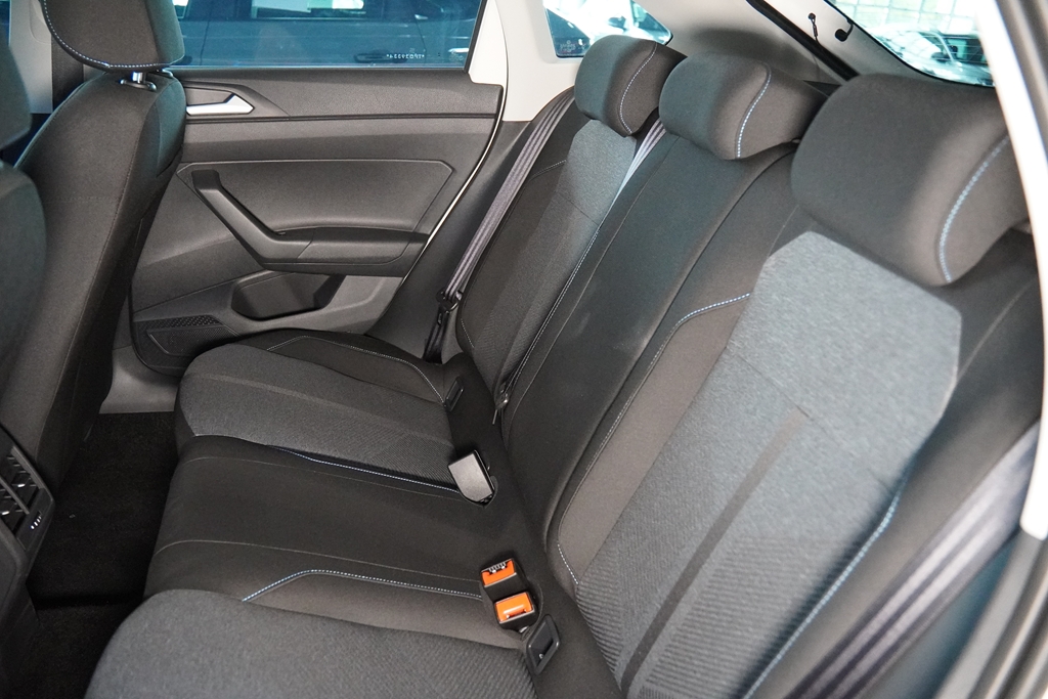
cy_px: 350
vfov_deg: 47.9
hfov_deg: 67.4
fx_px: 786
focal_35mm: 27
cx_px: 524
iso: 6400
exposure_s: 1/125
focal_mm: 18
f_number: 2.8
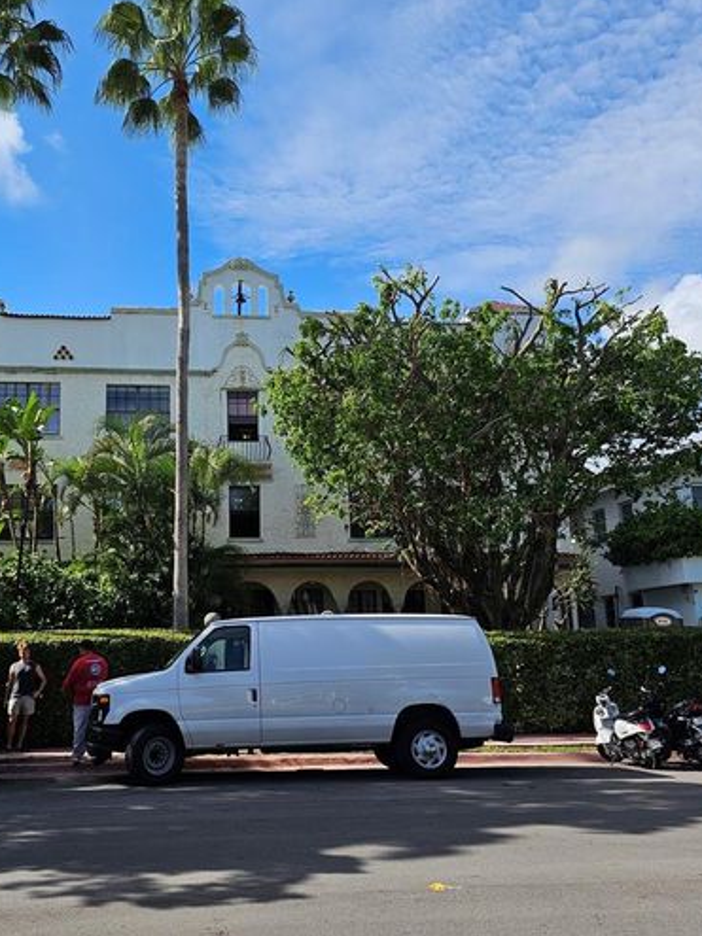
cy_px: 464
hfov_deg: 45.0
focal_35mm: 31
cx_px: 263
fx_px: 839
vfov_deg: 58.4
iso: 10
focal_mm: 6.3
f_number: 1.7
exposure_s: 1/679
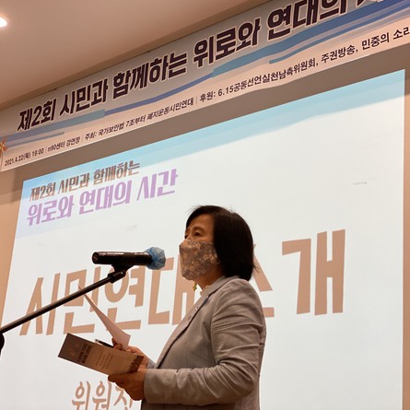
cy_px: 204
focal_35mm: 62
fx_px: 831
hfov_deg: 27.7
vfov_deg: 27.7
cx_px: 204
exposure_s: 1/120
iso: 160
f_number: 2
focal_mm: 6
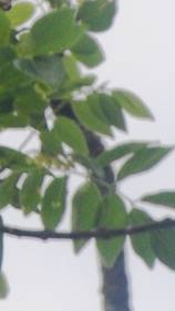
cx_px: -514
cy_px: -204
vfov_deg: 0.9
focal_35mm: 2419
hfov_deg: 0.5
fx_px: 19961
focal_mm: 270
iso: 400
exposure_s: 1/160
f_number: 10
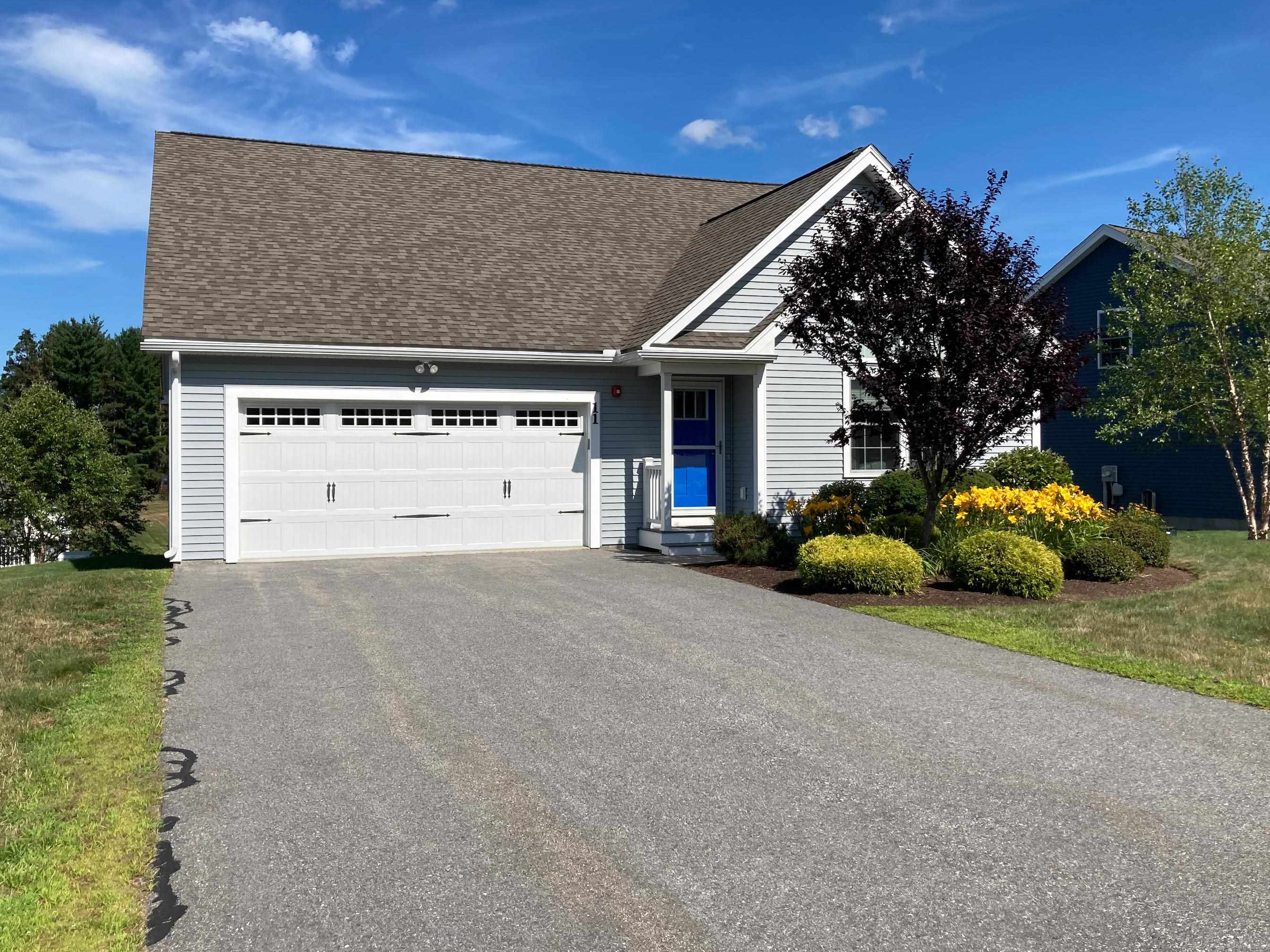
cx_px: 620
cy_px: 449
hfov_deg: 56.8
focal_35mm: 32
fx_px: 1174
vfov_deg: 44.1
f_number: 1.8
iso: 25
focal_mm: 3.99
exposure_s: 1/2857
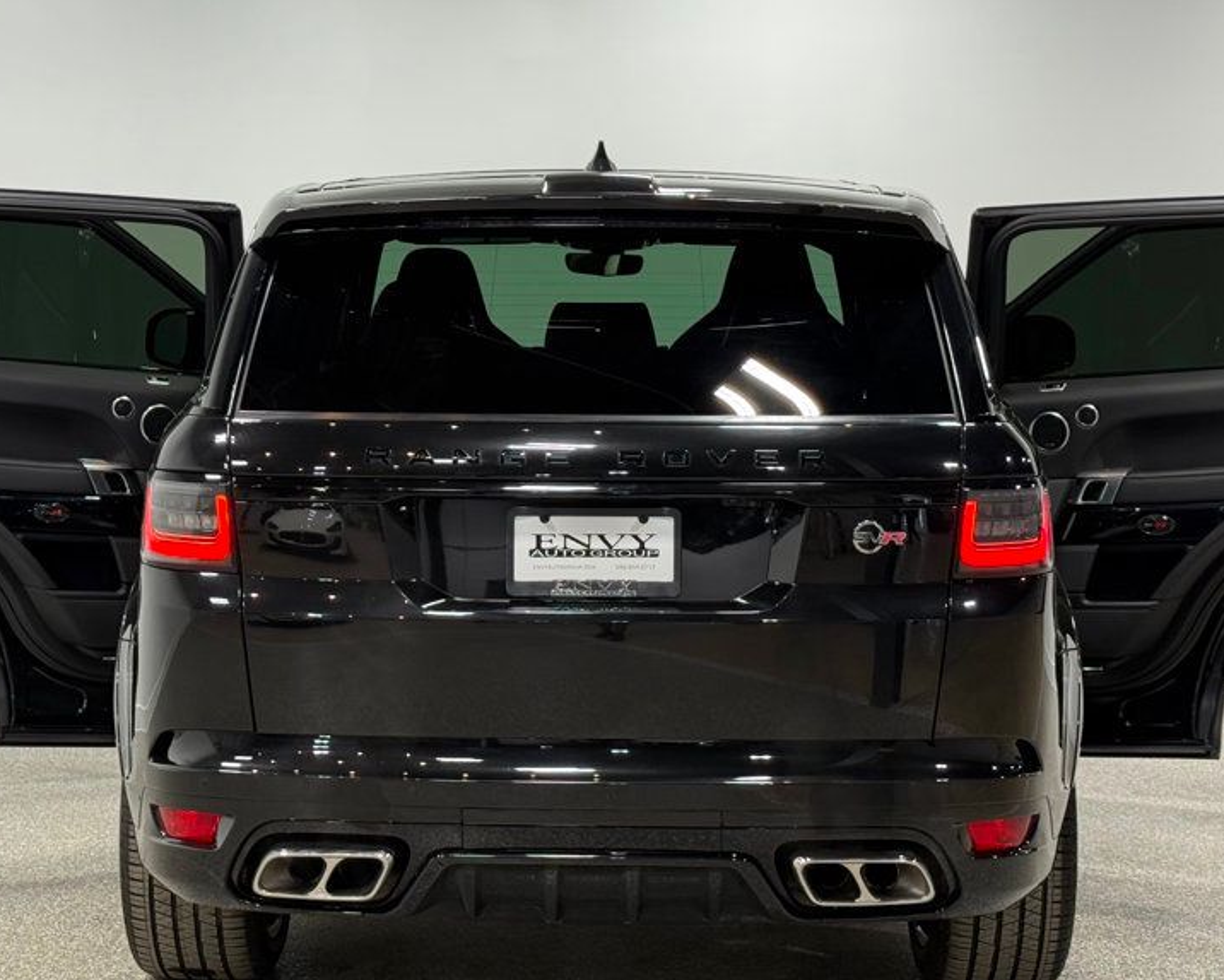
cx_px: 580
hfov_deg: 28.3
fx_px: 2427
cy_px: 515
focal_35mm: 67
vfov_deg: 22.8
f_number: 1.78
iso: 50
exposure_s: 1/122
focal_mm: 6.76
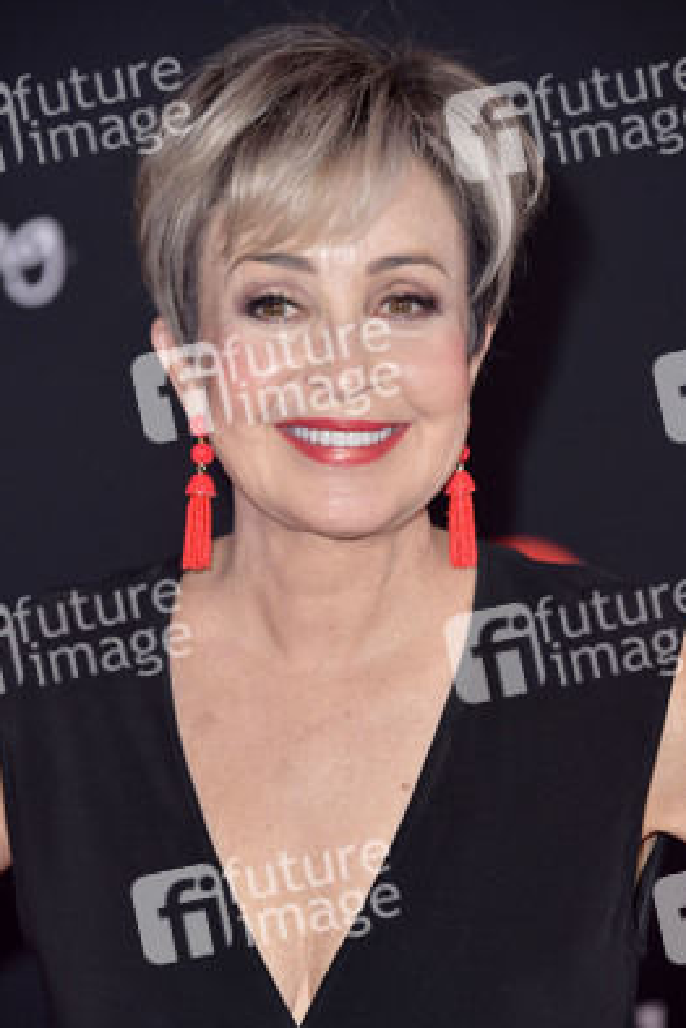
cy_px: 511
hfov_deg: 6.5
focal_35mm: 213
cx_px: 343
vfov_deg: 9.7
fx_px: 6082
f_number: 7.1
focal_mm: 210
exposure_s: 1/250
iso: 500
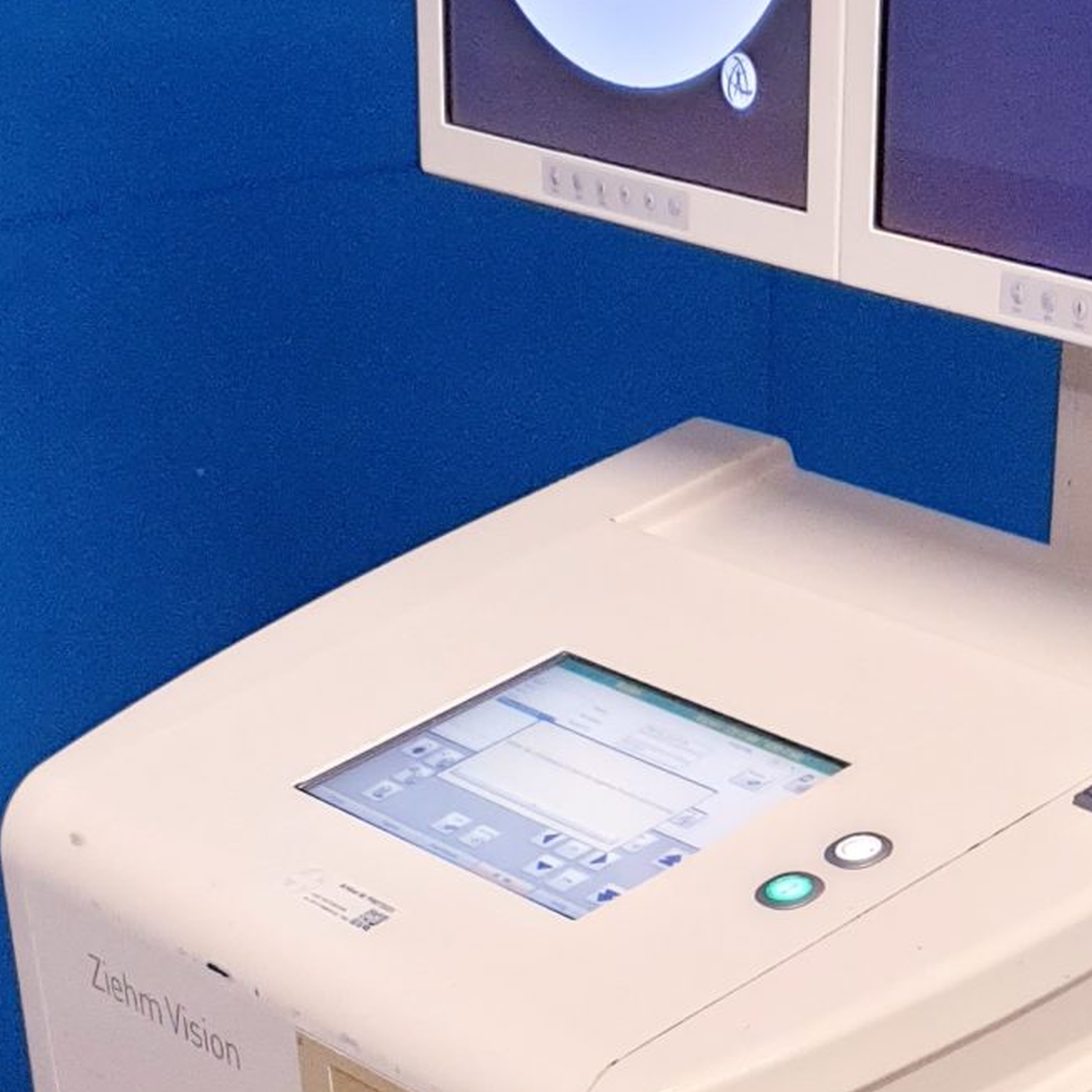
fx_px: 3212
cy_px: 1030
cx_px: 910
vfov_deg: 18.9
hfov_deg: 19.1
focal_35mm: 90
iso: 320
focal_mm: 4.3
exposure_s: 1/50
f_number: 1.5
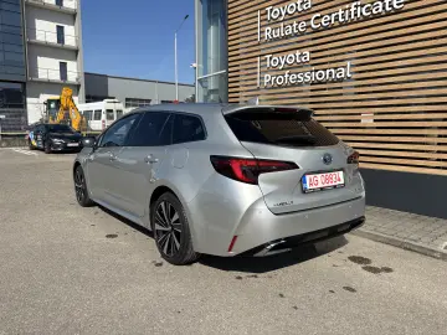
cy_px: 168
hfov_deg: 67.3
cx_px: 224
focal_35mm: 26
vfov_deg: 53.1
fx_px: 336
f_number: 1.6
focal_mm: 5.96
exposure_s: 1/4425
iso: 50
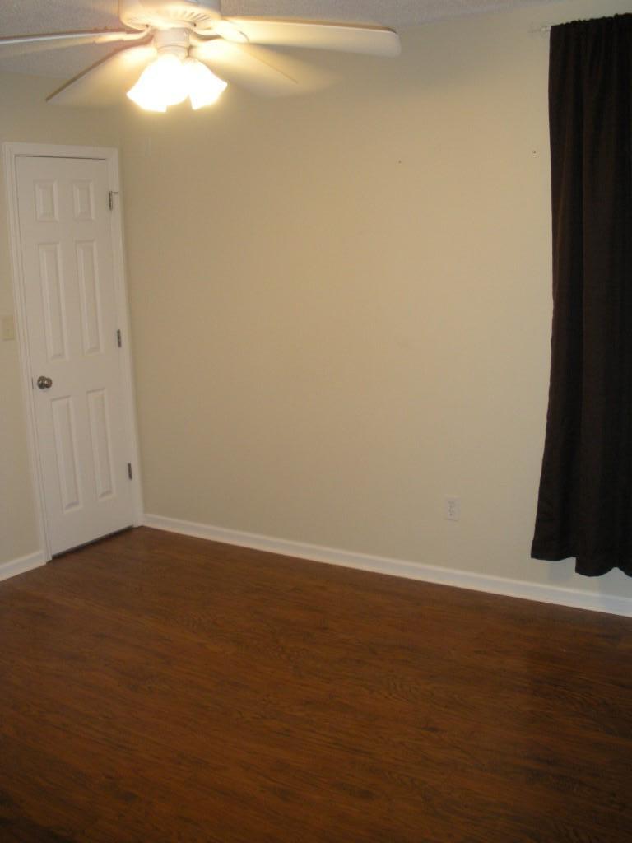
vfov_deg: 51.4
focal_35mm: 36
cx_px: 316
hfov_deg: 39.7
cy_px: 422
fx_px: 876
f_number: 3.5
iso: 208
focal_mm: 6.3
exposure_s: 1/30
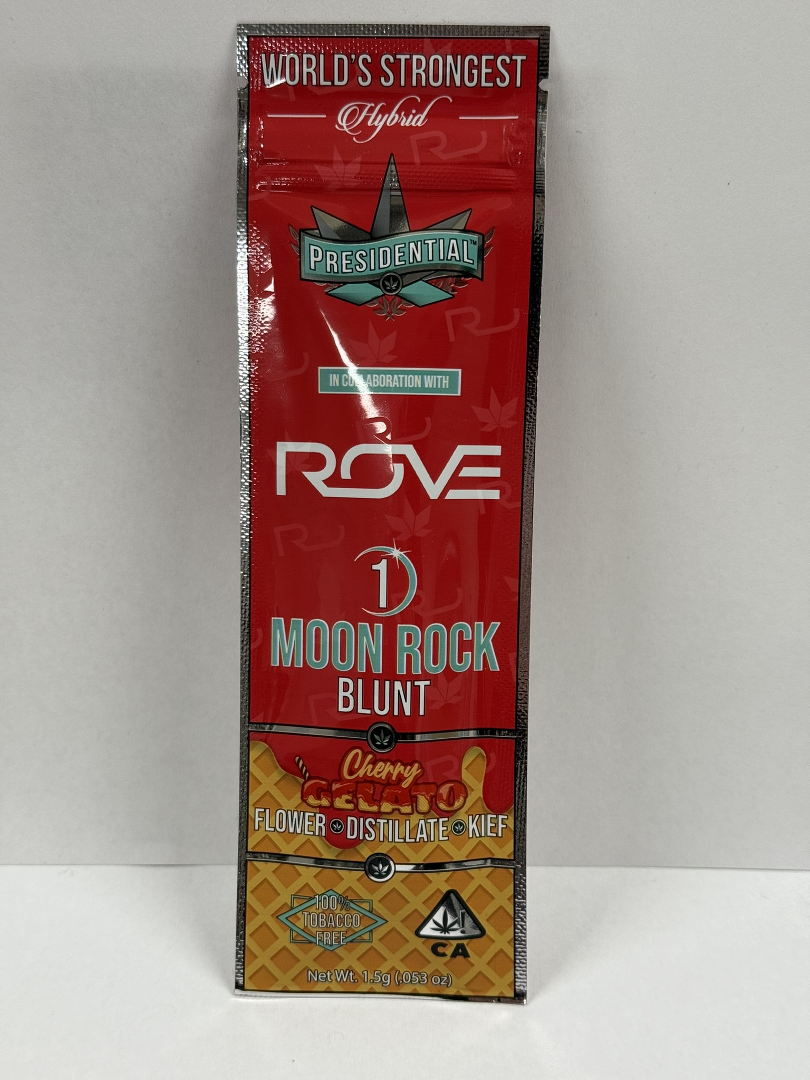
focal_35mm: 48
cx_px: 405
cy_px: 540
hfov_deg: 30.3
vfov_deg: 39.7
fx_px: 1498
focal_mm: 6.76
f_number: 1.78
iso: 80
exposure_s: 1/100
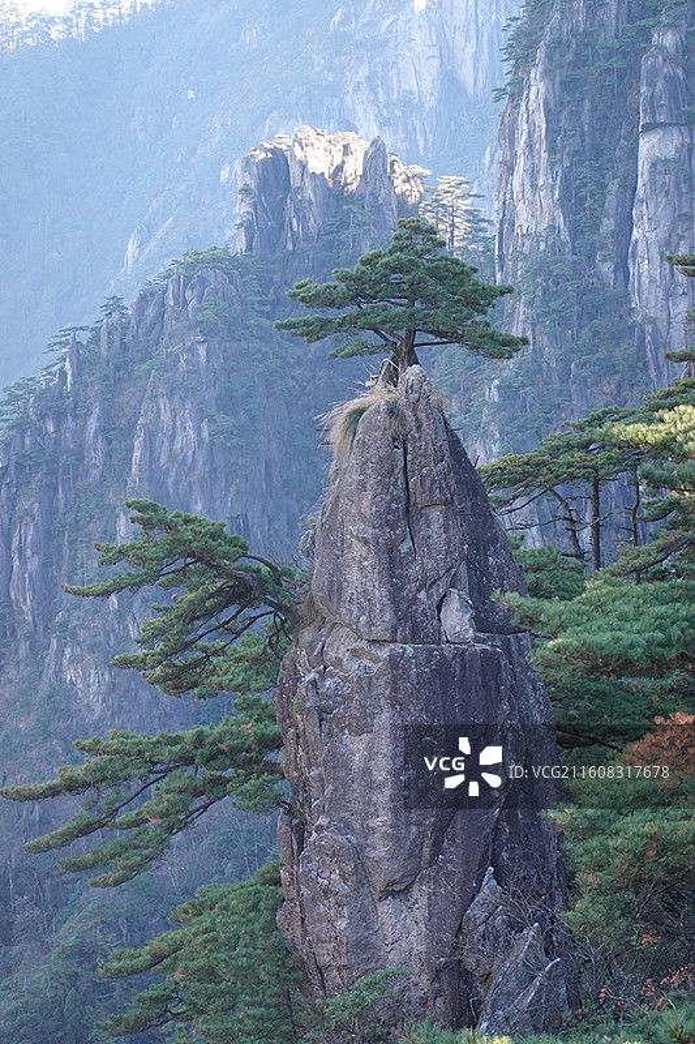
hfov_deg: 6.9
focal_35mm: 200
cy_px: 522
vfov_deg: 10.3
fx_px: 5794
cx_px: 348
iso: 800
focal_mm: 72
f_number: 4.5
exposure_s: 1/200
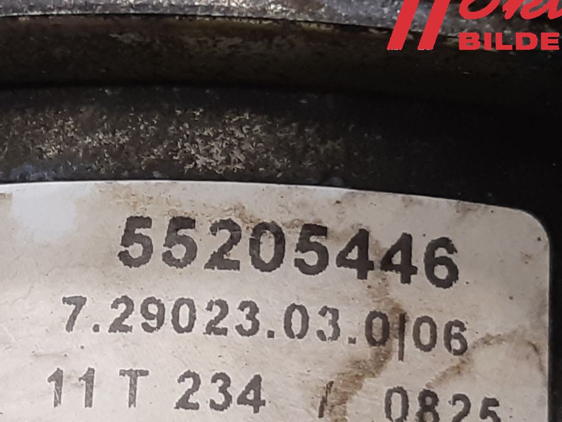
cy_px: 372
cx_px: 166
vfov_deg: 27.6
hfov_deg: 36.9
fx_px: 828
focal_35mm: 51
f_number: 1.7
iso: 100
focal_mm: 3.93
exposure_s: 1/50
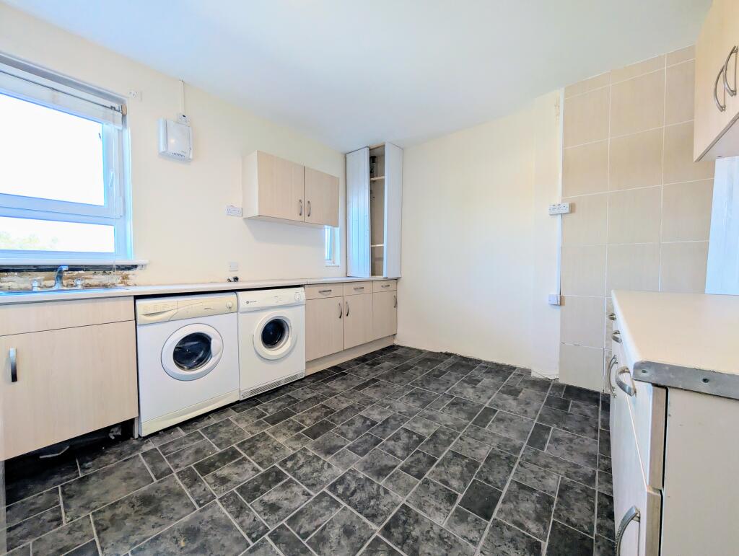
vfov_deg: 94.6
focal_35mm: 12
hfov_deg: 110.5
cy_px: 278
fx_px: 257
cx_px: 370
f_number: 1.7
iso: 47
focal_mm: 2.02
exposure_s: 1/153
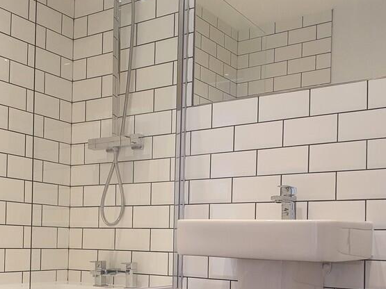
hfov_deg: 39.5
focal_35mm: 48
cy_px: 226
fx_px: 535
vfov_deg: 29.6
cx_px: 153
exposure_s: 1/100
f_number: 2.4
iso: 320
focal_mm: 4.32
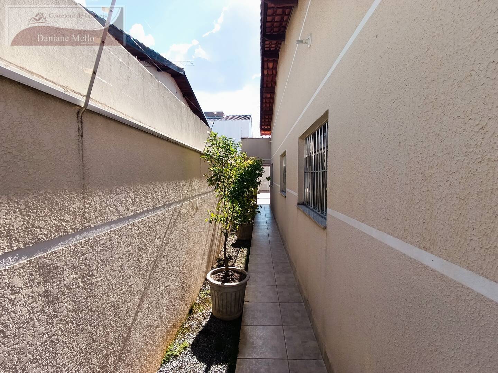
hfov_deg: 94.5
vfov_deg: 78.1
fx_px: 230
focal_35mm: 16
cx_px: 249
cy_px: 186
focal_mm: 1.65
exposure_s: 1/382
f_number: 2.2
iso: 50
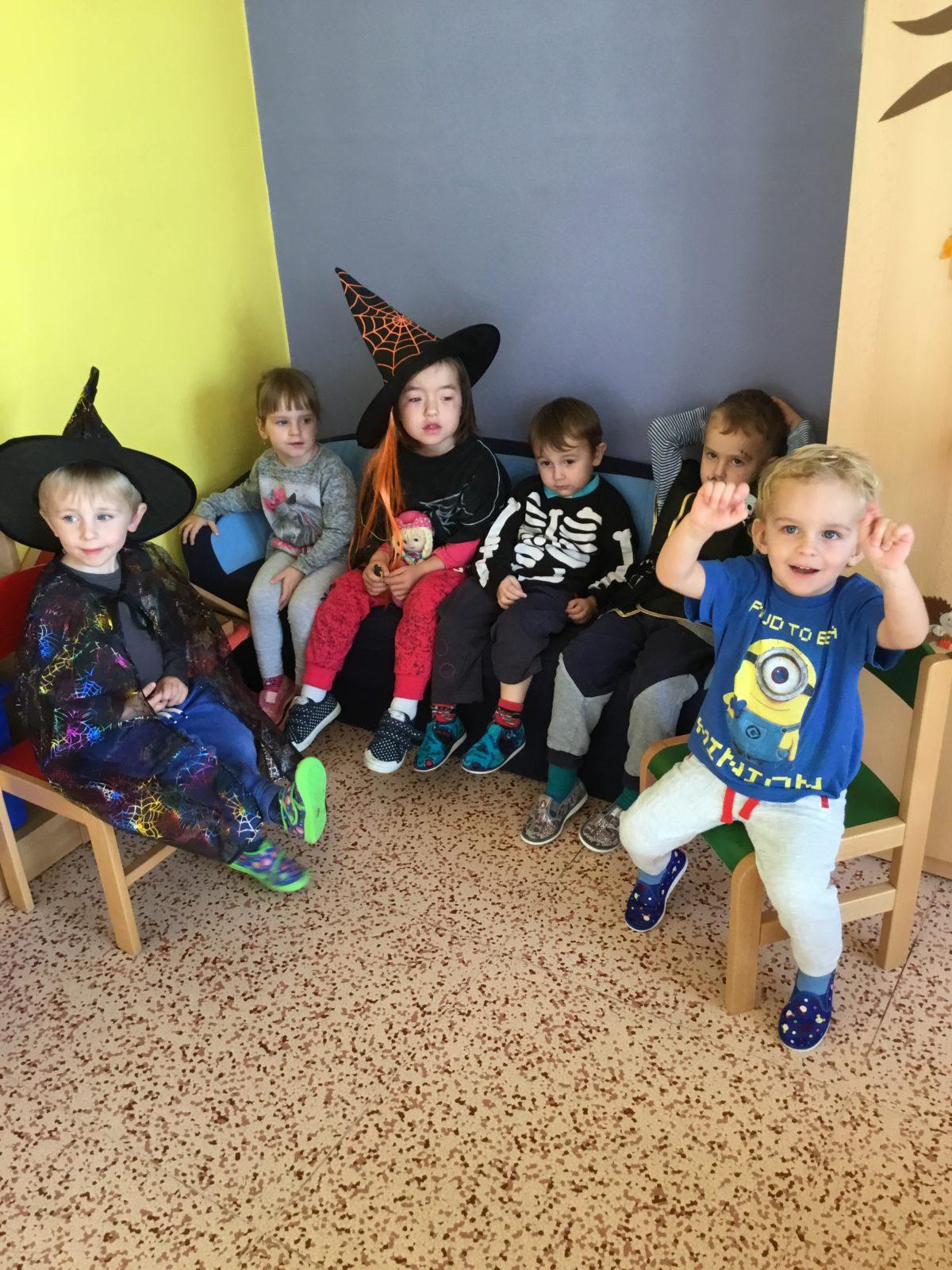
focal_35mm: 31
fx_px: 1137
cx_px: 476
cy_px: 635
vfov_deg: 58.4
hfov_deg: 45.4
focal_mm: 3.3
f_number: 2.4
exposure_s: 1/33
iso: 50
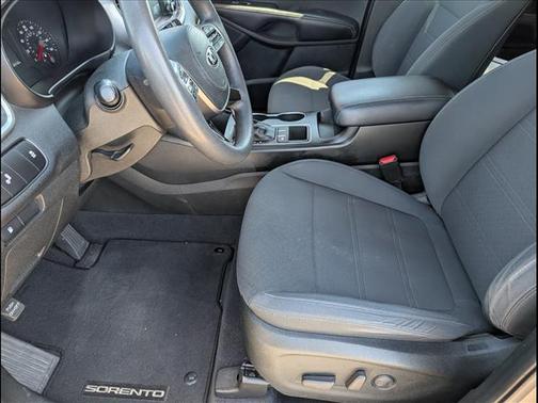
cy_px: 202
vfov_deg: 56.8
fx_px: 373
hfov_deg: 71.6
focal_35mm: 24
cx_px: 269
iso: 19
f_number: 1.68
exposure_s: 1/122
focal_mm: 6.9
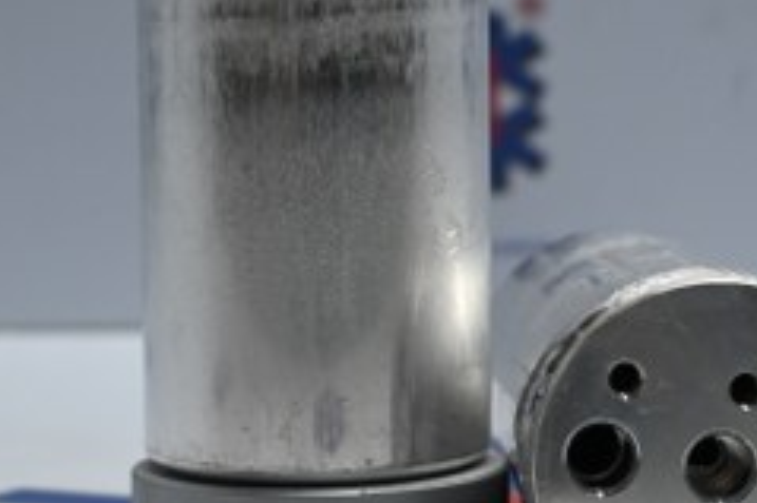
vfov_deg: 9.8
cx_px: 418
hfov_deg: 14.7
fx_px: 2926
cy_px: 174
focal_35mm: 139
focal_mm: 37
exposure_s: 1/125
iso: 1000
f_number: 5.3
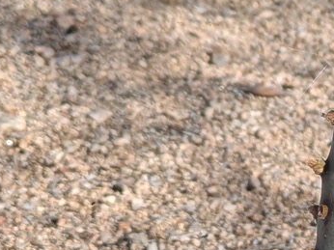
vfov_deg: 8.0
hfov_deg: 10.2
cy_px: 162
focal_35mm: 185
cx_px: 551
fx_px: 1784
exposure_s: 1/1546
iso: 43
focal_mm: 5.43
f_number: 1.89
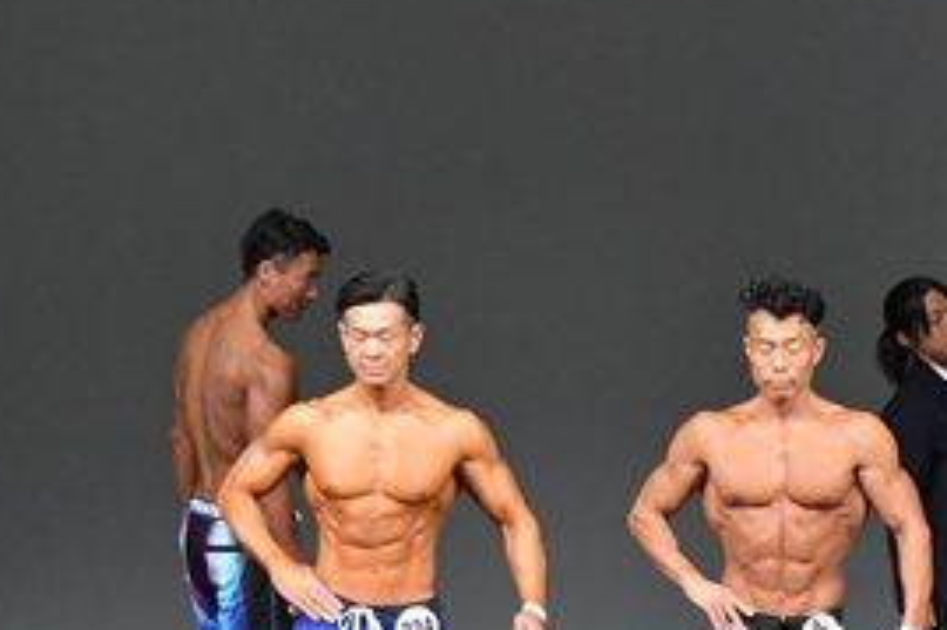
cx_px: 1311
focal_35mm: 452
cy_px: 574
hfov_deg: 4.5
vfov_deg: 3.0
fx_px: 11882
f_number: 5.6
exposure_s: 1/400
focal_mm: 105
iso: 5000
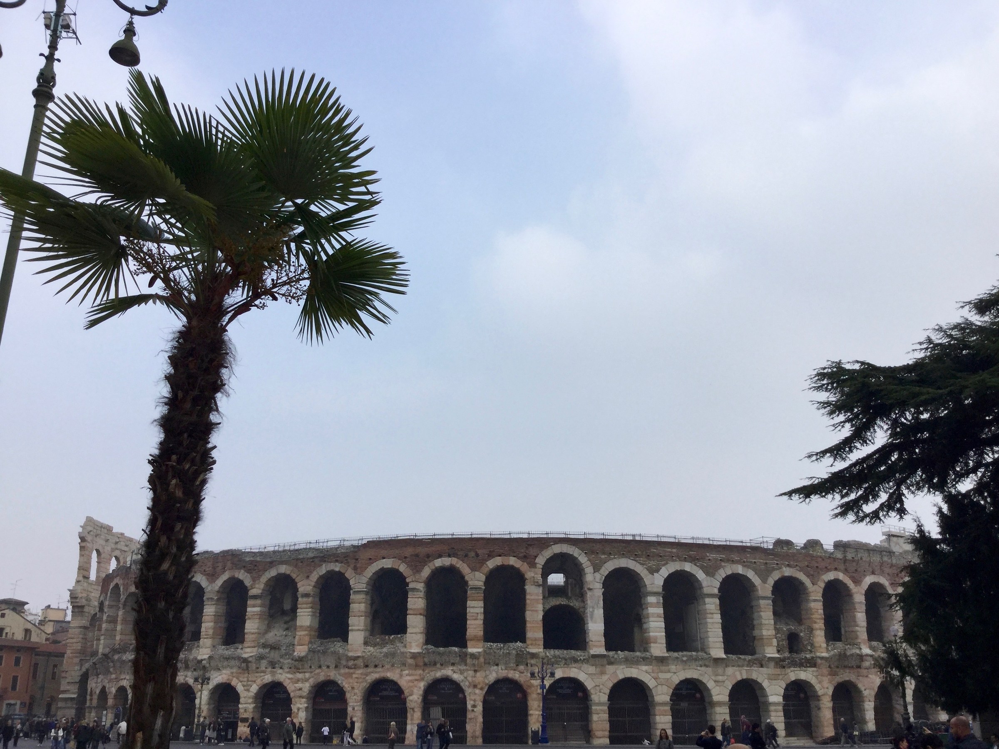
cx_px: 500
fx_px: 894
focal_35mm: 31
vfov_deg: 45.4
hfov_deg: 58.4
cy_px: 374
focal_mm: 3.3
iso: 25
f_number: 2.4
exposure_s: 1/1131
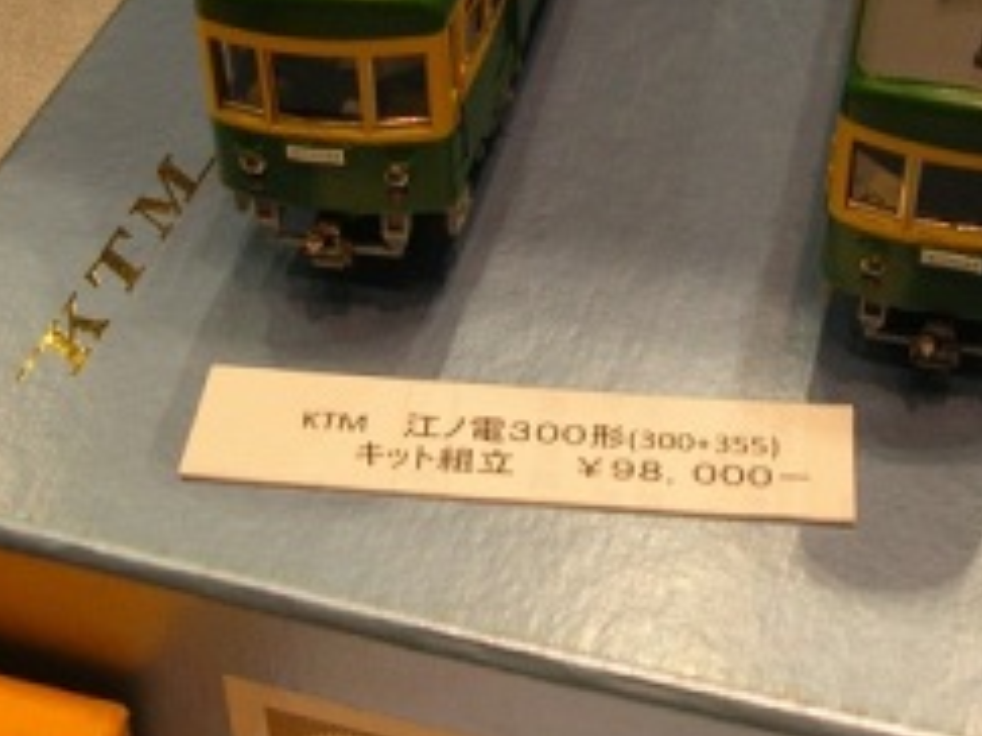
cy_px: 202
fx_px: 2042
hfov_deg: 27.0
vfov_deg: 20.3
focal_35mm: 72
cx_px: 586
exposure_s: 1/19.1
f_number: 2.8
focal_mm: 5.8
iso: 50
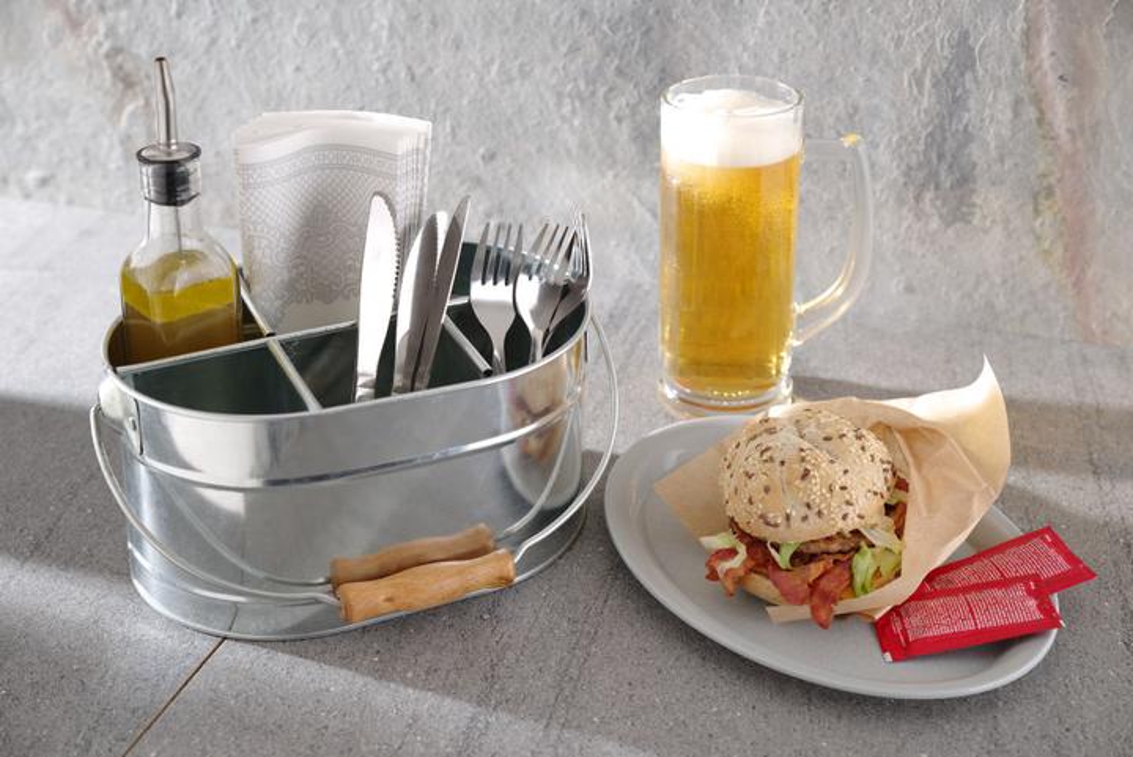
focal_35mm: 58
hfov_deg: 34.5
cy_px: 378
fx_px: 1826
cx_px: 566
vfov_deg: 23.4
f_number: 5
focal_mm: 58
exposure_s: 1/50
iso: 100
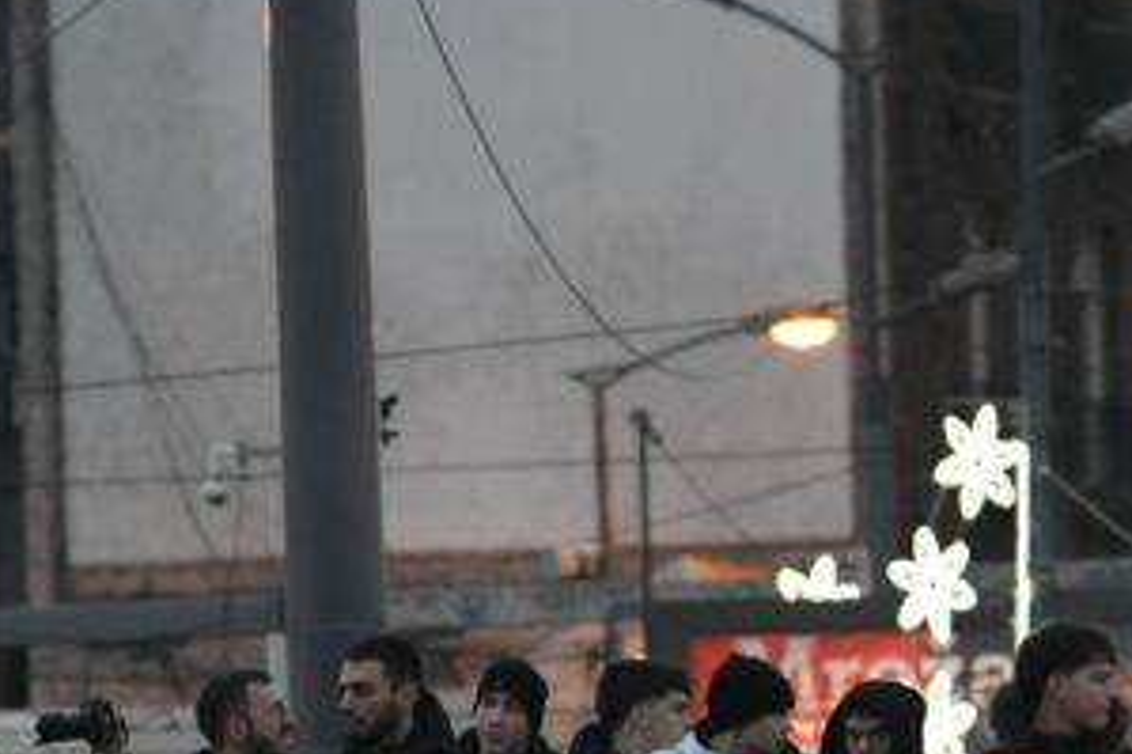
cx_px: 1469
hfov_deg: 3.0
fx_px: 21558
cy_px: 938
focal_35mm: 686
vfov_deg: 2.0
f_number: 4
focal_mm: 200
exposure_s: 1/250
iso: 1600
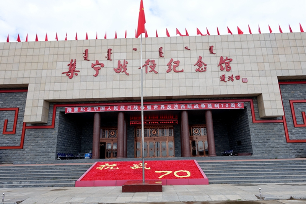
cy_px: 102
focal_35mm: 24
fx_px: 204
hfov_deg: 73.8
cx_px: 153
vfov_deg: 53.1
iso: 125
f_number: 5.6
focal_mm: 8.8
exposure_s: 1/320
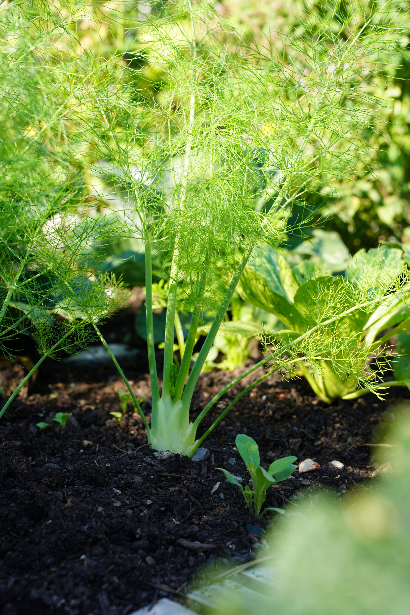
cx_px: 205
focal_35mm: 71
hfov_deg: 19.2
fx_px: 1213
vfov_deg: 28.5
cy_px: 308
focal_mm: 71
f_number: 5.6
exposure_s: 1/100
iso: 100
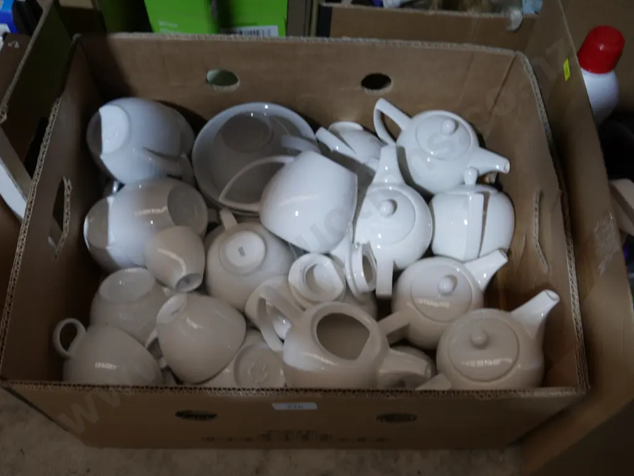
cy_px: 238
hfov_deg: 51.3
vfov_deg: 39.7
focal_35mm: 36
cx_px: 317
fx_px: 660
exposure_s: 1/60
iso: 500
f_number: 4
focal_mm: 18
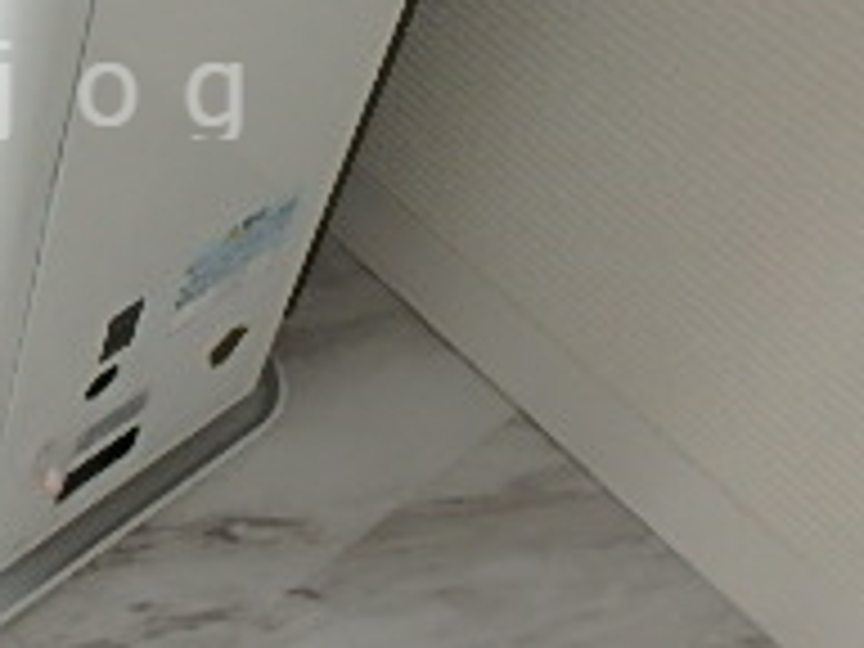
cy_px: 86
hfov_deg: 26.0
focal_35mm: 70
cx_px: -40
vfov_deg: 20.6
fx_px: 1747
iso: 200
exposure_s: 1/60
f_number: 3.5
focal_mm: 3.7
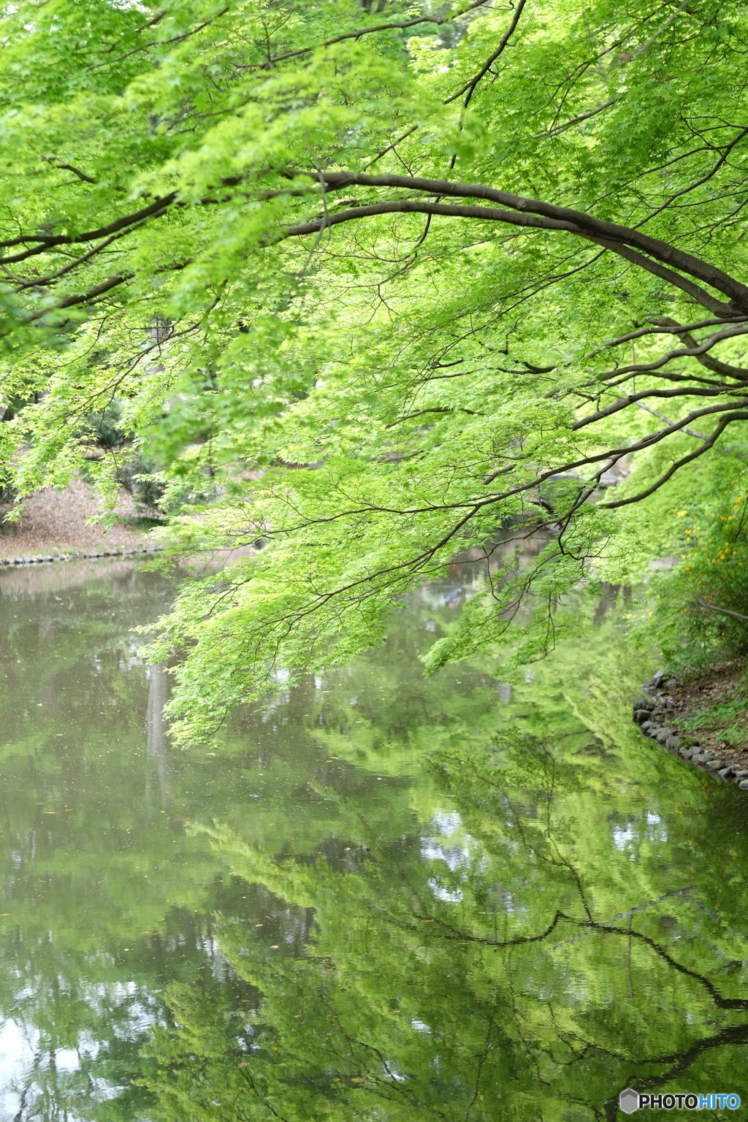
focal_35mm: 84
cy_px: 561
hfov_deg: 16.3
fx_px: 2618
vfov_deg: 24.2
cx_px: 374
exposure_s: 1/250
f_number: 2.8
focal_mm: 56
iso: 200
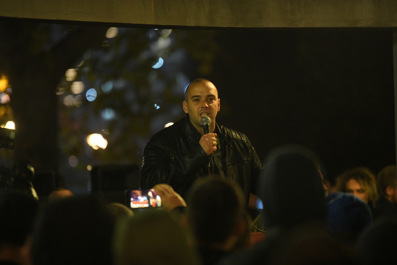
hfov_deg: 10.3
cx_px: 198
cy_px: 132
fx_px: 2205
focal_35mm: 200
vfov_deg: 6.9
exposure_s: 1/200
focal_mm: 200
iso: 5000
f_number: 2.8
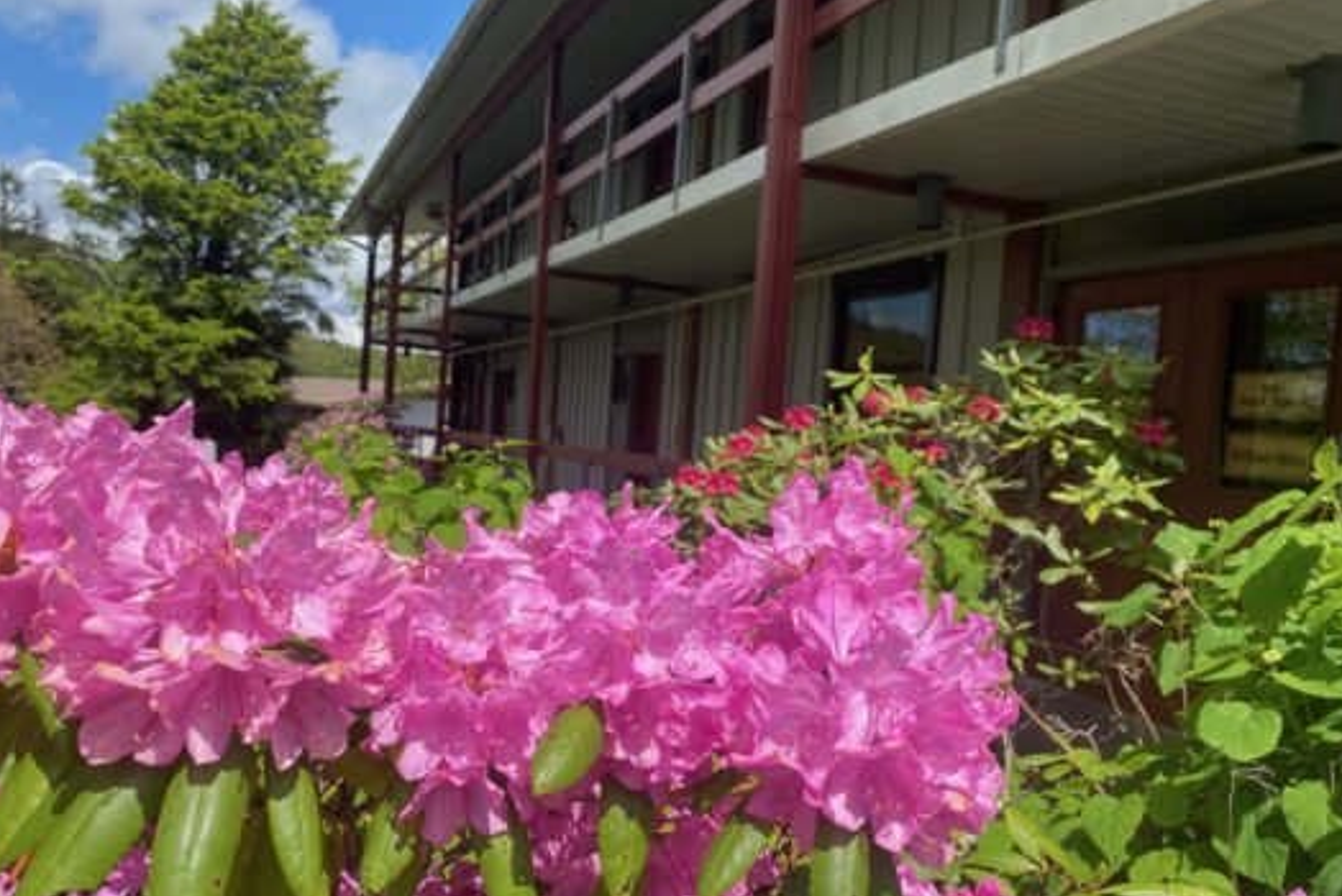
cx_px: 670
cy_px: 495
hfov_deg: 65.4
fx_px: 1044
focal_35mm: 28
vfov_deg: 46.4
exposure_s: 1/2183
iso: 32
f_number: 1.8
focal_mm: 4.25
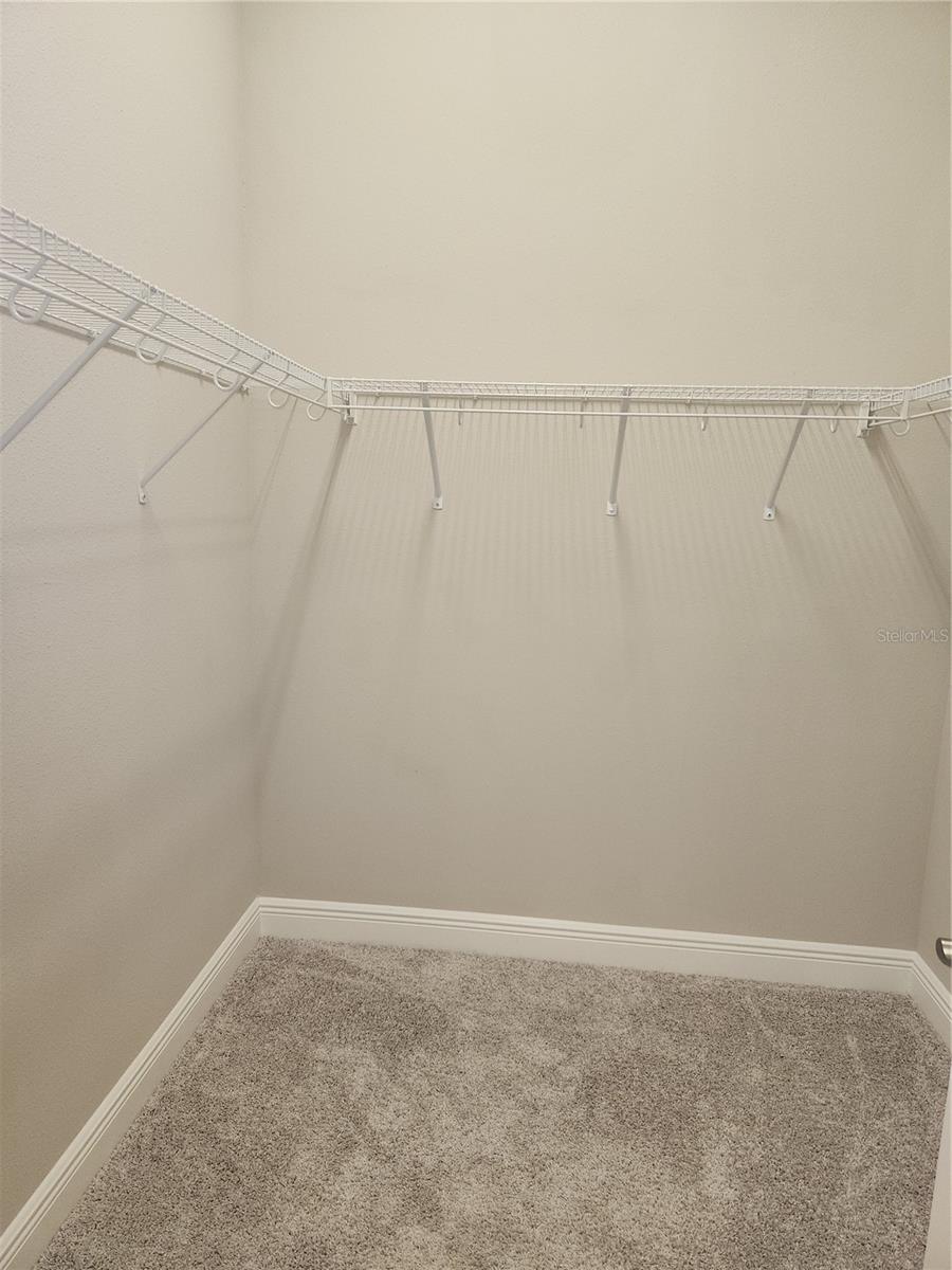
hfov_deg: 58.9
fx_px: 843
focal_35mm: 23
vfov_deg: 73.9
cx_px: 476
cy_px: 635
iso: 100
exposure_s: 1/60
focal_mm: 5.4
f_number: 1.8
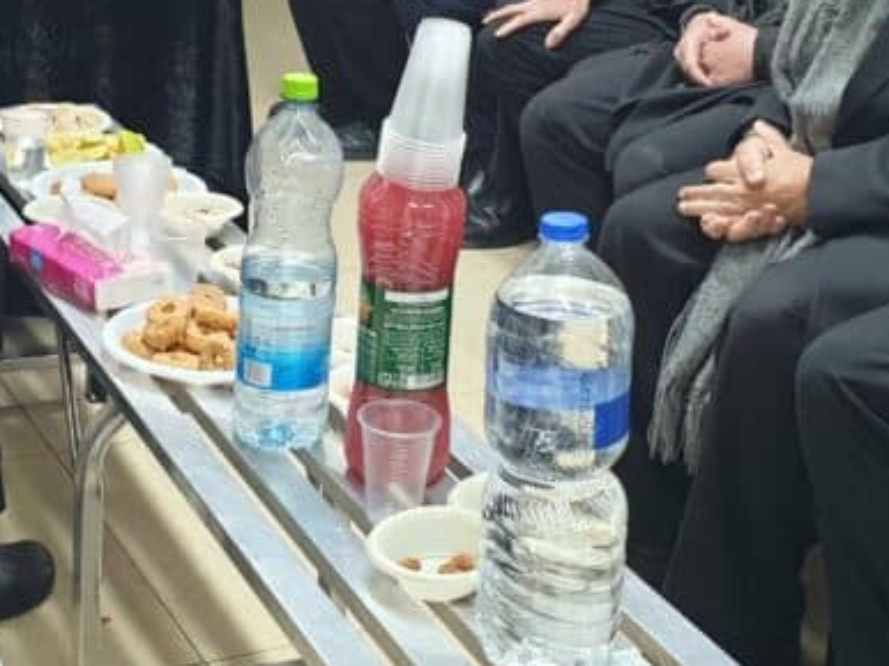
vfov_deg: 21.1
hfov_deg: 28.0
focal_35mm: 69
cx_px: 316
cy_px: 171
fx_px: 1771
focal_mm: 4.3
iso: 250
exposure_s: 1/50
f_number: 2.4
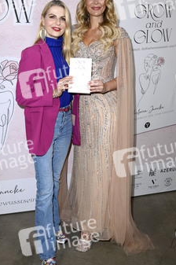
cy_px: 120
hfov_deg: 35.0
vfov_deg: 50.7
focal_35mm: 38
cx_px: 82
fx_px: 279
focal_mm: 32
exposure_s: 1/250
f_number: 4.5
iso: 640
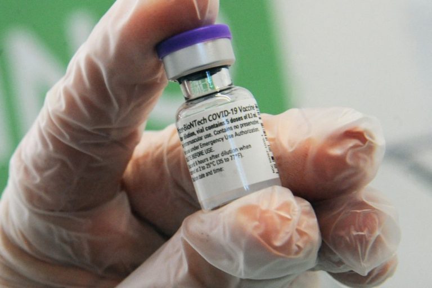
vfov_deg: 11.4
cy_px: 144
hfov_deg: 17.1
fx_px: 1440
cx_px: 216
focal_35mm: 120
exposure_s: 1/80
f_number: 11
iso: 3200
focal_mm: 120
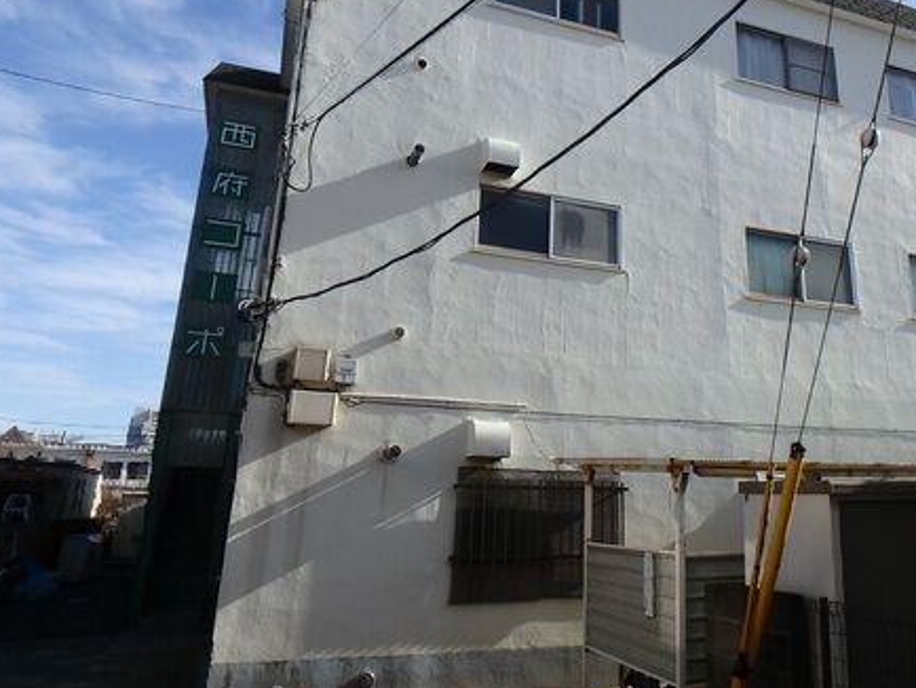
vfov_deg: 48.0
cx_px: 618
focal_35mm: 29
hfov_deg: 60.0
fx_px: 768
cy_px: 279
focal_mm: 3.7
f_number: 6
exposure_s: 1/400
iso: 125
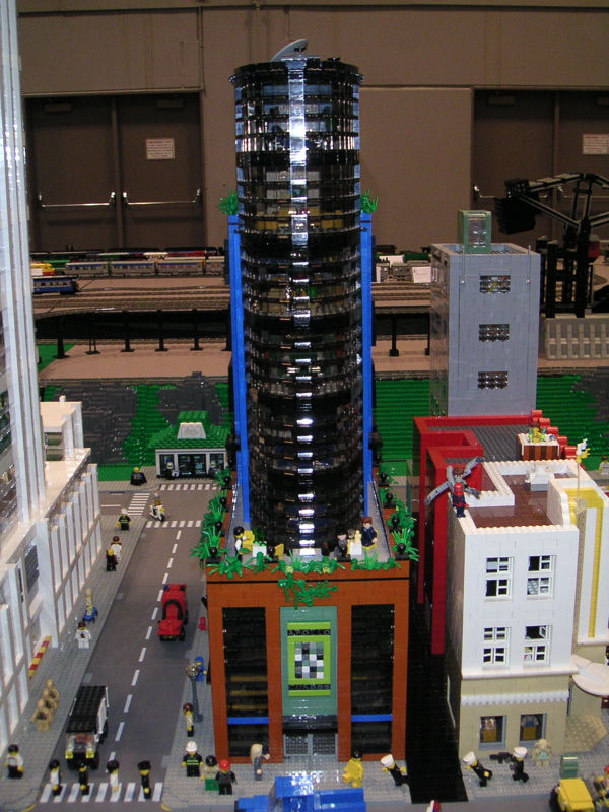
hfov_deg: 37.7
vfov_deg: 49.0
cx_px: 304
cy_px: 406
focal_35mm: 38
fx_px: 891
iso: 160
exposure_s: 1/45
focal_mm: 6
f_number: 2.8
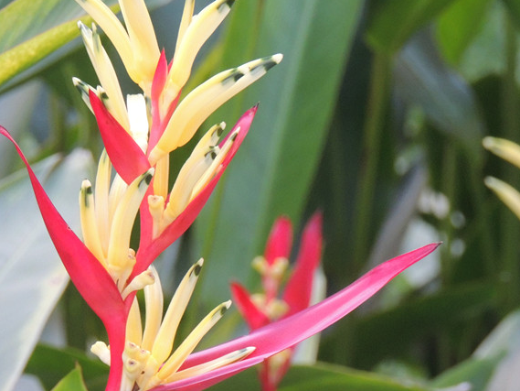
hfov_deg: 4.7
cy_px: 273
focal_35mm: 422
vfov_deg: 3.5
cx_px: 284
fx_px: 6341
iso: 800
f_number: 4.8
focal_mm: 53.5
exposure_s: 1/30
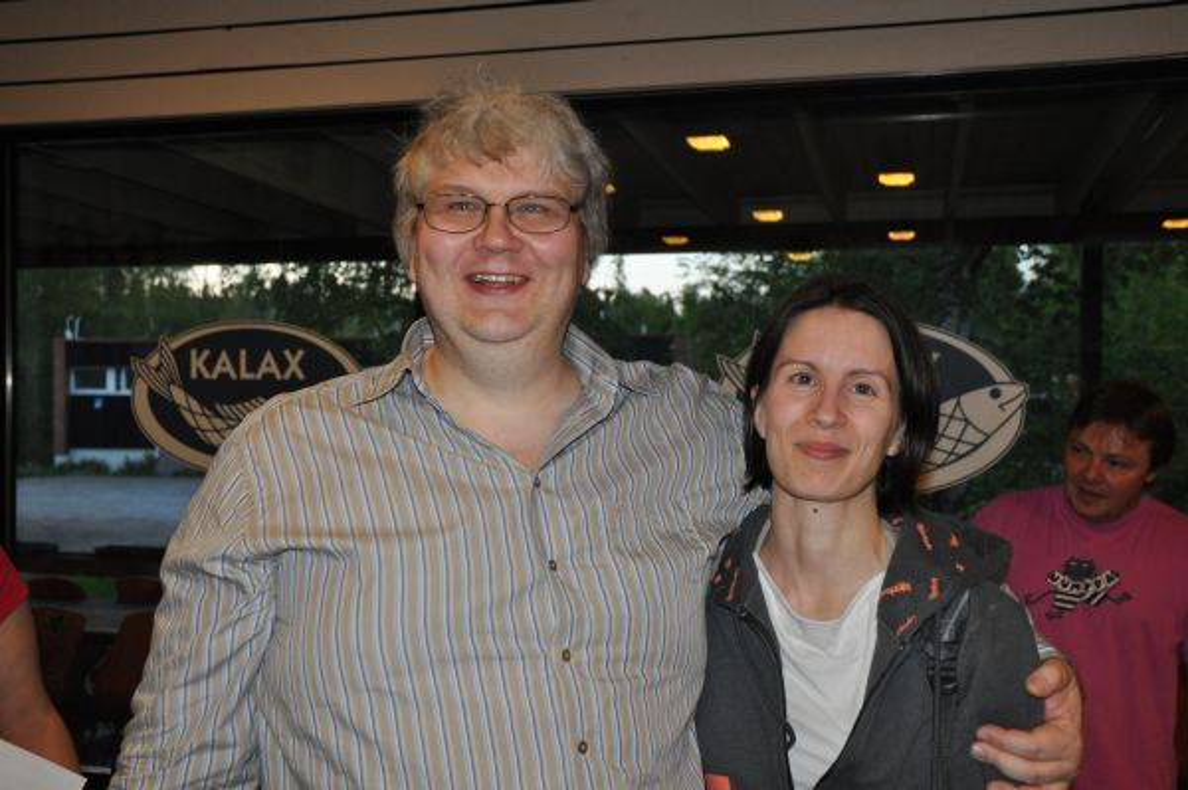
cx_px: 594
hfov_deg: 48.0
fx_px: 1335
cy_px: 395
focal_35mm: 40
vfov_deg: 33.0
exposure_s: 1/60
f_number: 3.8
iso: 800
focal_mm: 27
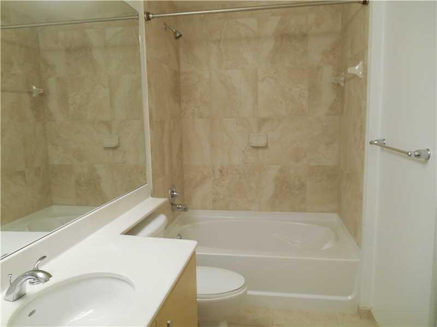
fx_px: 328
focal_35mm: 26
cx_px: 218
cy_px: 164
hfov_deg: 67.3
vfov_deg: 53.1
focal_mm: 4.7
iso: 220
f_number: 3.4
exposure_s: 1/30
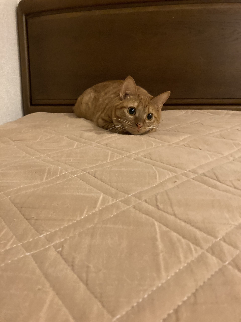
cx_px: 120
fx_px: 260
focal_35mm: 28
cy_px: 161
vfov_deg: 63.4
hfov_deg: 49.7
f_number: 1.8
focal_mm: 3.99
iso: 640
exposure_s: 1/30
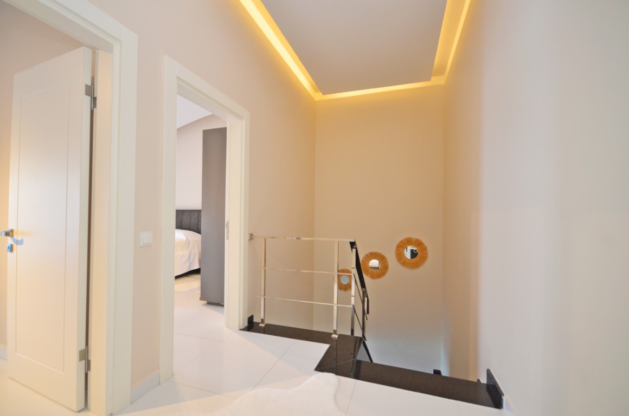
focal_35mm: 15
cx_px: 314
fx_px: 262
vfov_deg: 77.1
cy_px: 208
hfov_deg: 100.5
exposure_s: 1/60
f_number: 4
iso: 800
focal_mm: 10
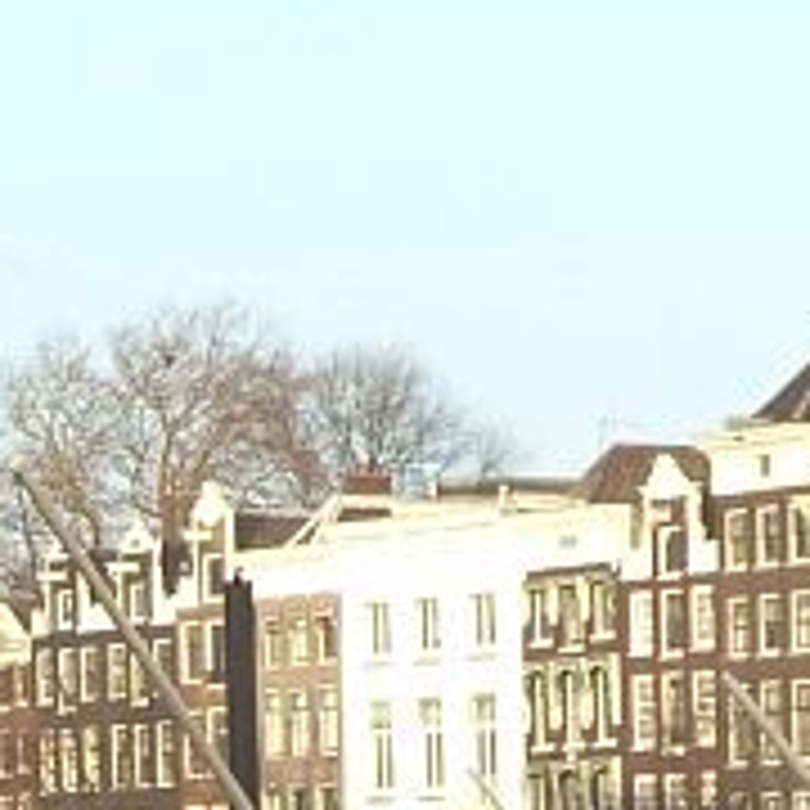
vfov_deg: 6.2
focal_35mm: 276
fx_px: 7307
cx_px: -274
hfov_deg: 6.3
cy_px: 1382
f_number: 3.9
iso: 125
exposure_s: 1/100
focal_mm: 9.1
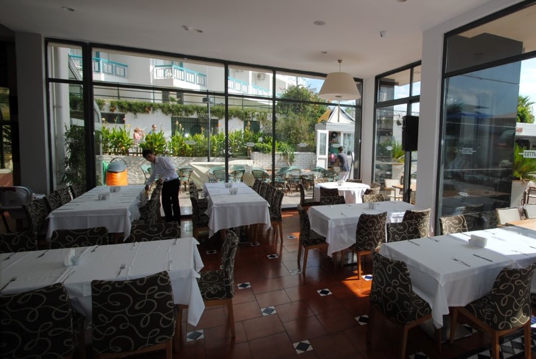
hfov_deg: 81.5
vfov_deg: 62.1
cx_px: 351
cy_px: 171
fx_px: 298
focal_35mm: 20
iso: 100
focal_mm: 10
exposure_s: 1/200
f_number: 6.3
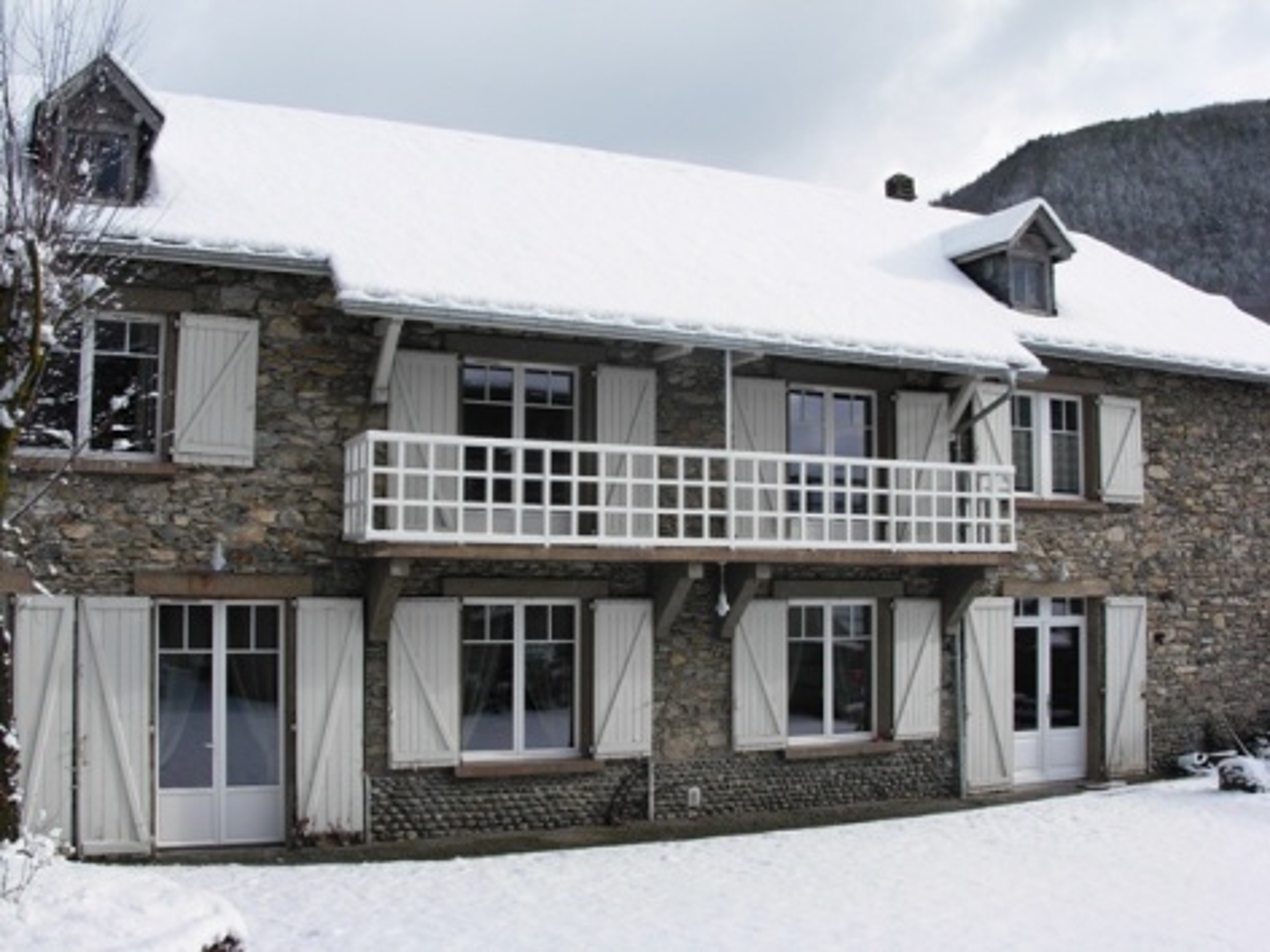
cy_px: 476
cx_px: 635
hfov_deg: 49.0
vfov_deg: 37.7
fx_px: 1394
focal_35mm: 38
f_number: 4.9
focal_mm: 6.3
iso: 79
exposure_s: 1/527
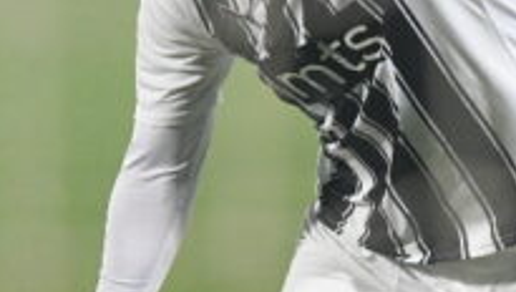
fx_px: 21471
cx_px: 317
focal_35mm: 1567
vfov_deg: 0.8
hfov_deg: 1.4
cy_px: 193
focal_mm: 300
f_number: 4
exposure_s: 1/2000
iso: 6400
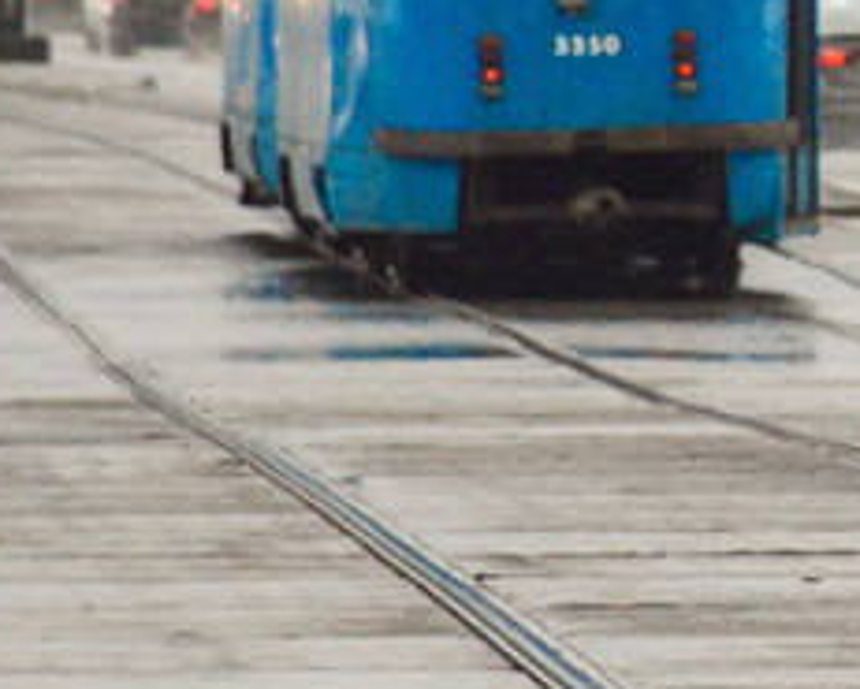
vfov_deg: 1.5
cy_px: -451
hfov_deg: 1.9
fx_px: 26075
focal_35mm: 1024
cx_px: 2066
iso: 400
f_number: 7.1
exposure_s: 1/400
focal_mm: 140
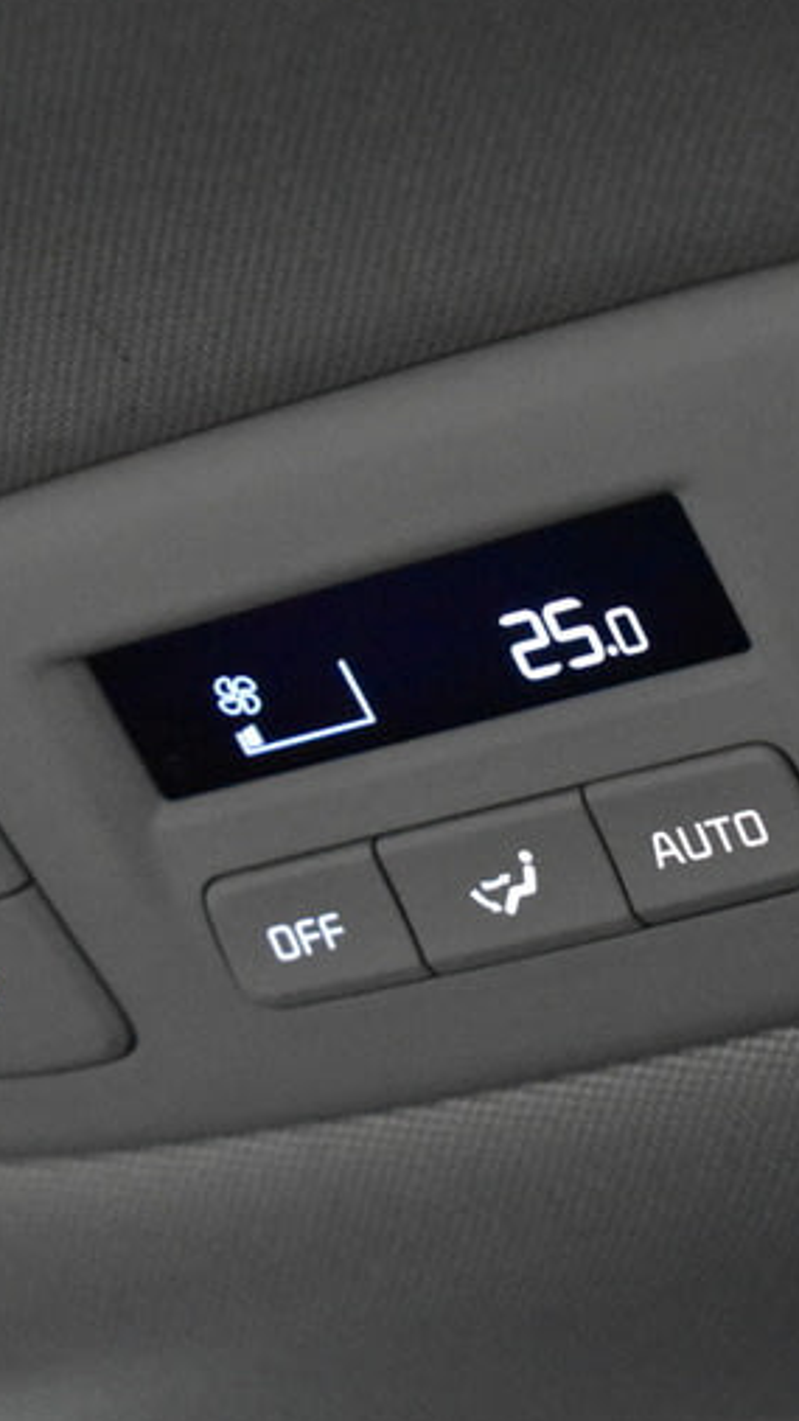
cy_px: 687
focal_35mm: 134
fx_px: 5050
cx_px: 505
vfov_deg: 16.0
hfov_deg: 9.0
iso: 9000
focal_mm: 48
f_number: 5.3
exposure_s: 1/60
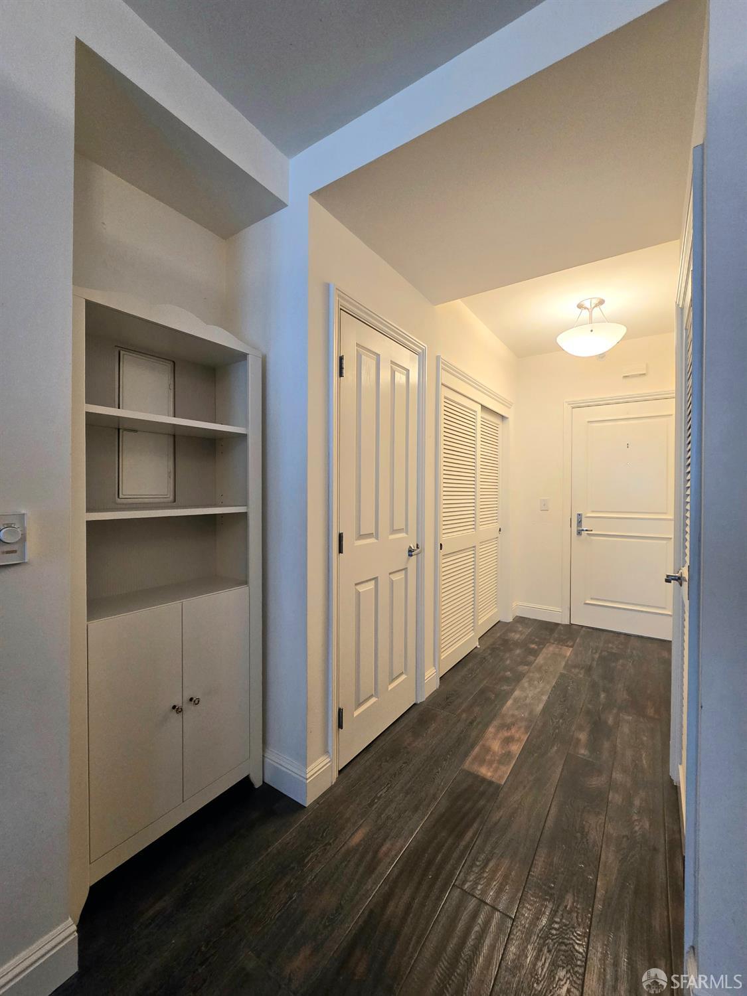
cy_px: 498
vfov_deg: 106.2
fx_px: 374
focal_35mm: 13
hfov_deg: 89.9
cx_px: 374
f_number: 2.2
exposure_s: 1/60.2
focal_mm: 2.2
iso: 200
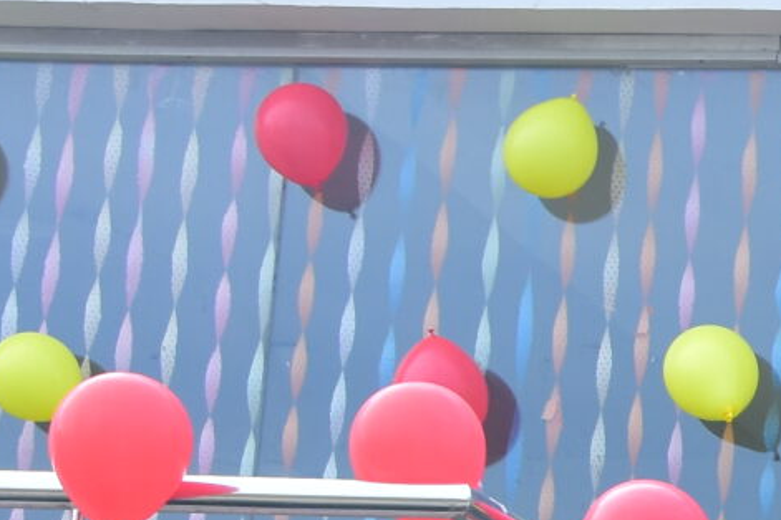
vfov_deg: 6.7
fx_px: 4419
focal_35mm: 204
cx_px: 1814
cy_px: 501
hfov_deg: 9.2
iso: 200
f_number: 7.1
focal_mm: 25
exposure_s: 1/250
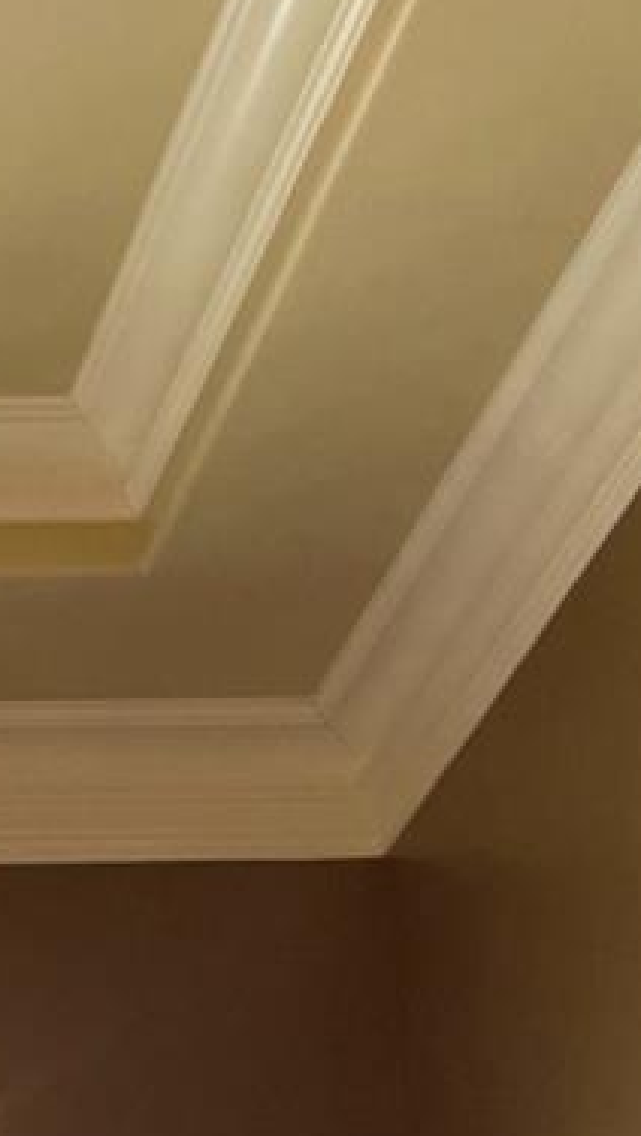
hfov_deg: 9.7
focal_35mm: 113
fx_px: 3408
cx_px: -806
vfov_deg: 16.7
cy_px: 1852
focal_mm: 4.2
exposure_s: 1/60
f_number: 1.6
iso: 64
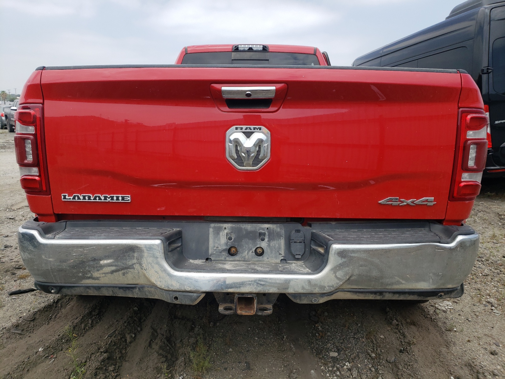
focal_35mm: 26
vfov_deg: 53.1
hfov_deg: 67.3
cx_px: 252
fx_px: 379
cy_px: 190
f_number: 1.5
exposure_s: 1/2000
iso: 50
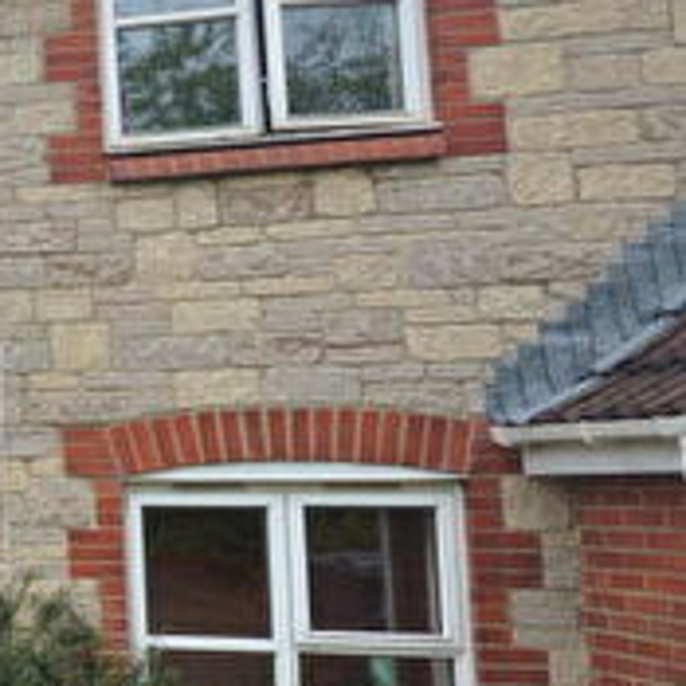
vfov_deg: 33.4
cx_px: -682
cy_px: 372
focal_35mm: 51
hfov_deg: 19.3
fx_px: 1143
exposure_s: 1/400
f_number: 10
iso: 400
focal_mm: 10
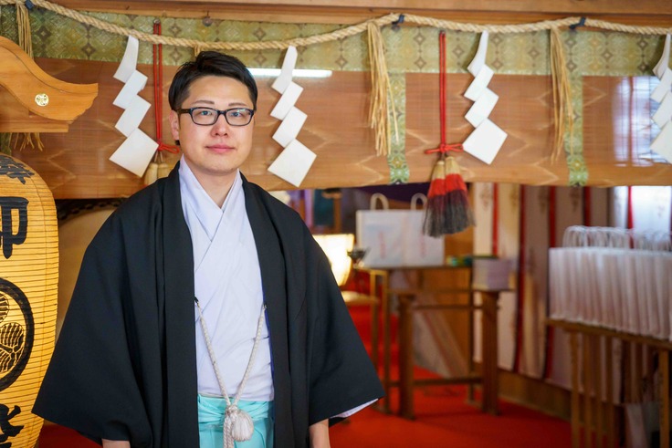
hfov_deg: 28.8
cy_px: 224
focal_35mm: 70
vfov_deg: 19.5
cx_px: 336
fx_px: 1307
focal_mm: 70
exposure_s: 1/80
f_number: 4
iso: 2000
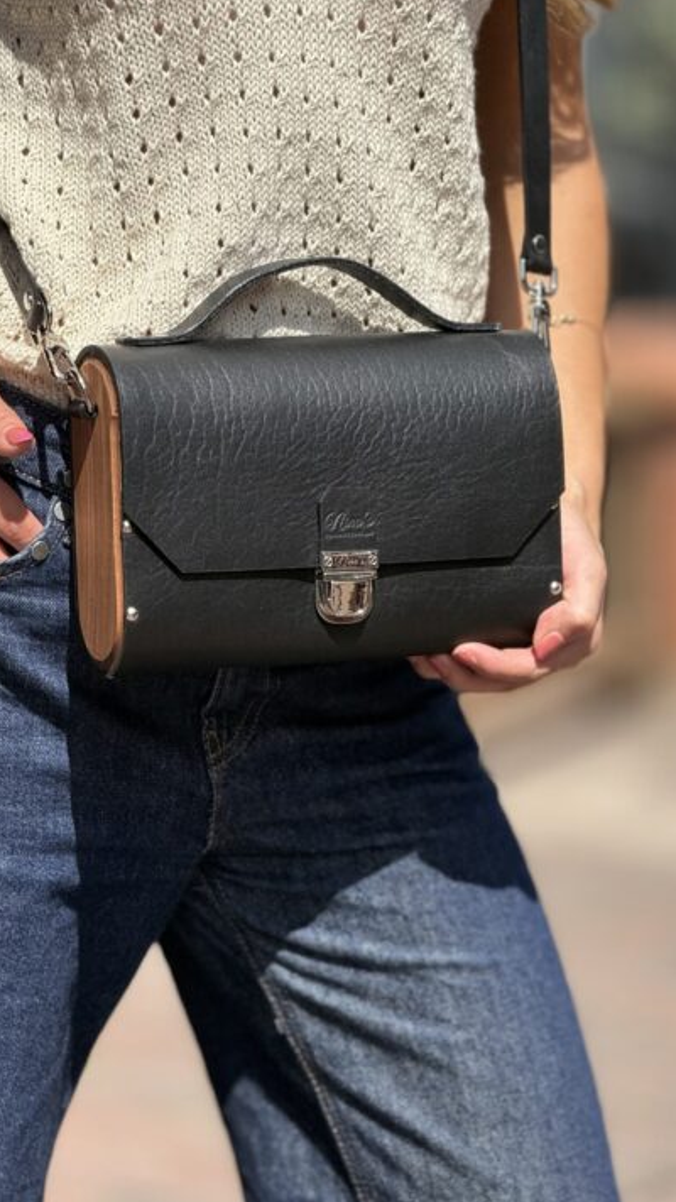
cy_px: 553
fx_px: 4684
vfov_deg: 14.6
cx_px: 335
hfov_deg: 8.3
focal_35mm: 147
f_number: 2.8
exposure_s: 1/1248
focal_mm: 15.66
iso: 50
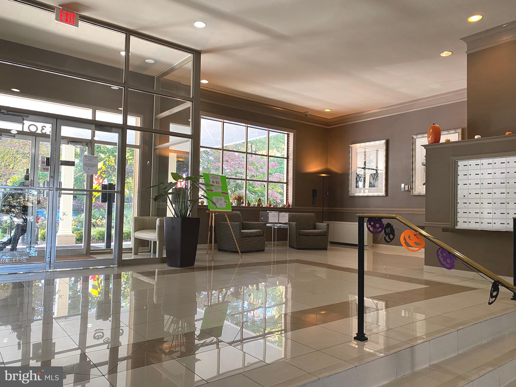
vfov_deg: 53.1
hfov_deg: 67.3
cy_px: 194
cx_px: 258
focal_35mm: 26
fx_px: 388
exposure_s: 1/60
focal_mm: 4.25
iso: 100
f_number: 1.8
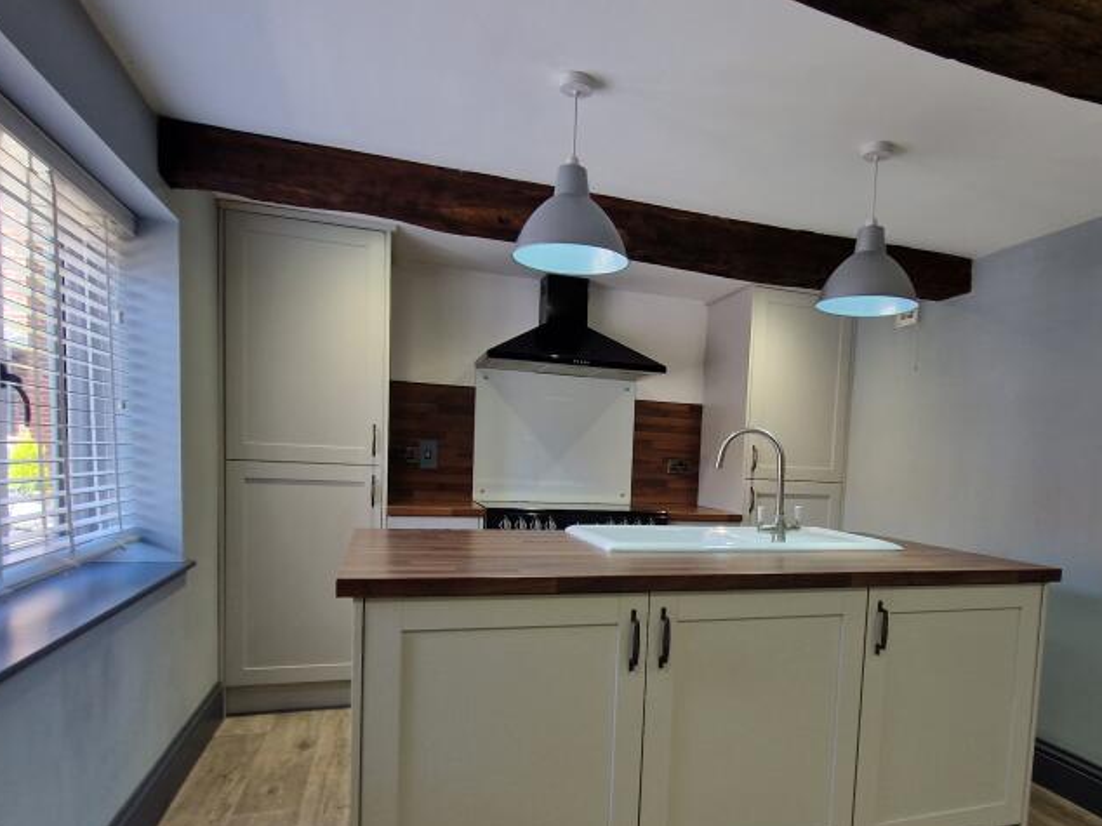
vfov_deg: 62.6
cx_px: 671
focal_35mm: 21
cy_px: 515
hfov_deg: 77.9
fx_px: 668
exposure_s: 1/50
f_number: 2.2
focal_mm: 2.2
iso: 100
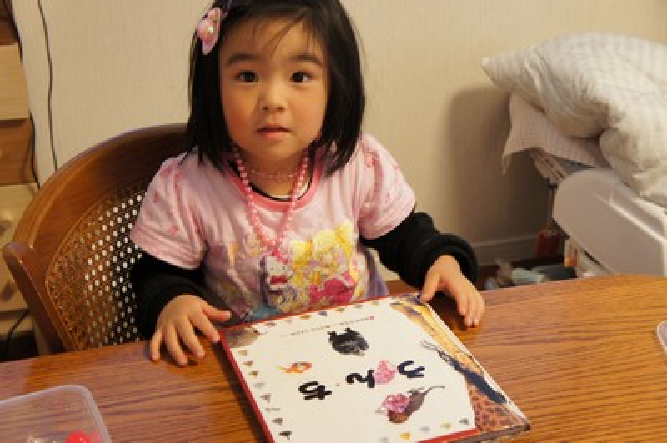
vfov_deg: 23.1
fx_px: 1083
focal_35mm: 58
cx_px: 334
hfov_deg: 34.2
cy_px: 222
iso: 1250
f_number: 5.6
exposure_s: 1/60
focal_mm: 39
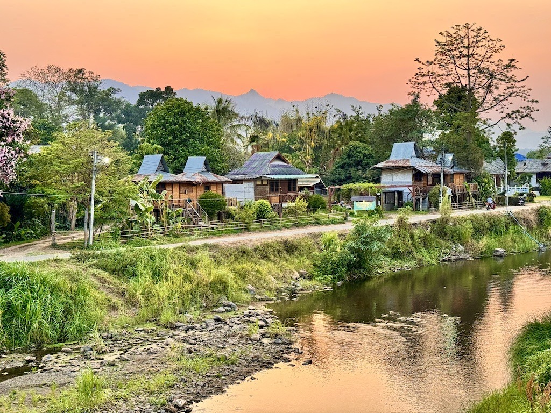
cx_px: 276
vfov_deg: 30.3
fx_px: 764
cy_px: 206
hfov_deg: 39.7
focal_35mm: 48
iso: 64
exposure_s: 1/209
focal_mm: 6.76
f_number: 1.78
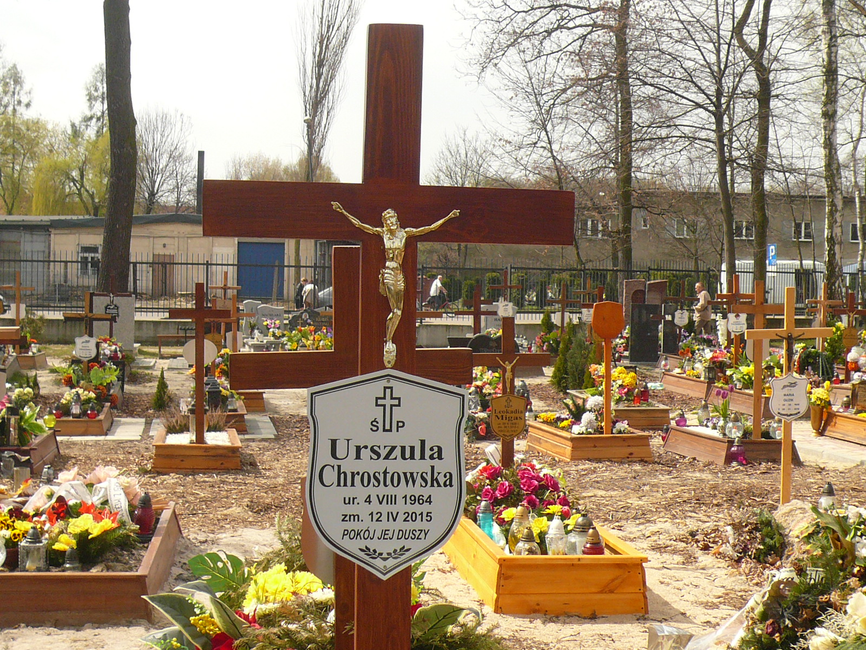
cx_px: 433
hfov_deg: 34.3
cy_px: 325
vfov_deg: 26.1
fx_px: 1401
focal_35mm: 56
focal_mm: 6.1
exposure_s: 1/125
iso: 100
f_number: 9
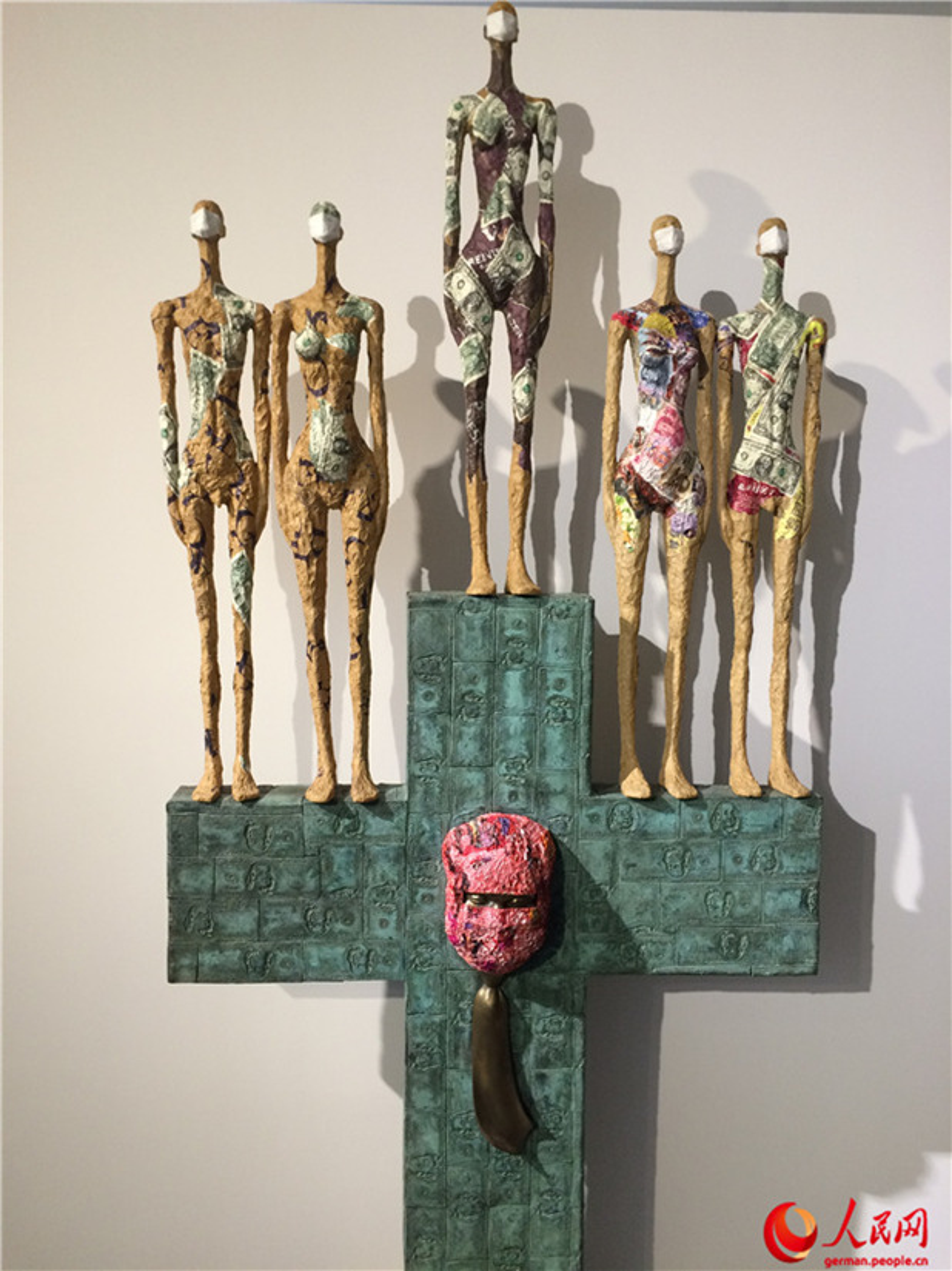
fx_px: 1064
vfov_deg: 61.7
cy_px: 636
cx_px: 476
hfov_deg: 48.2
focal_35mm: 29
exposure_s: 1/33
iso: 64
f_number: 2.2
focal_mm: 4.15
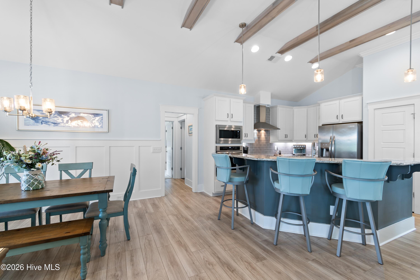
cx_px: 210
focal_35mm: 15
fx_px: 175
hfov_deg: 100.4
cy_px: 140
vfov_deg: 77.3
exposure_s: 1/3
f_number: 4.5
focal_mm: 10
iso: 100
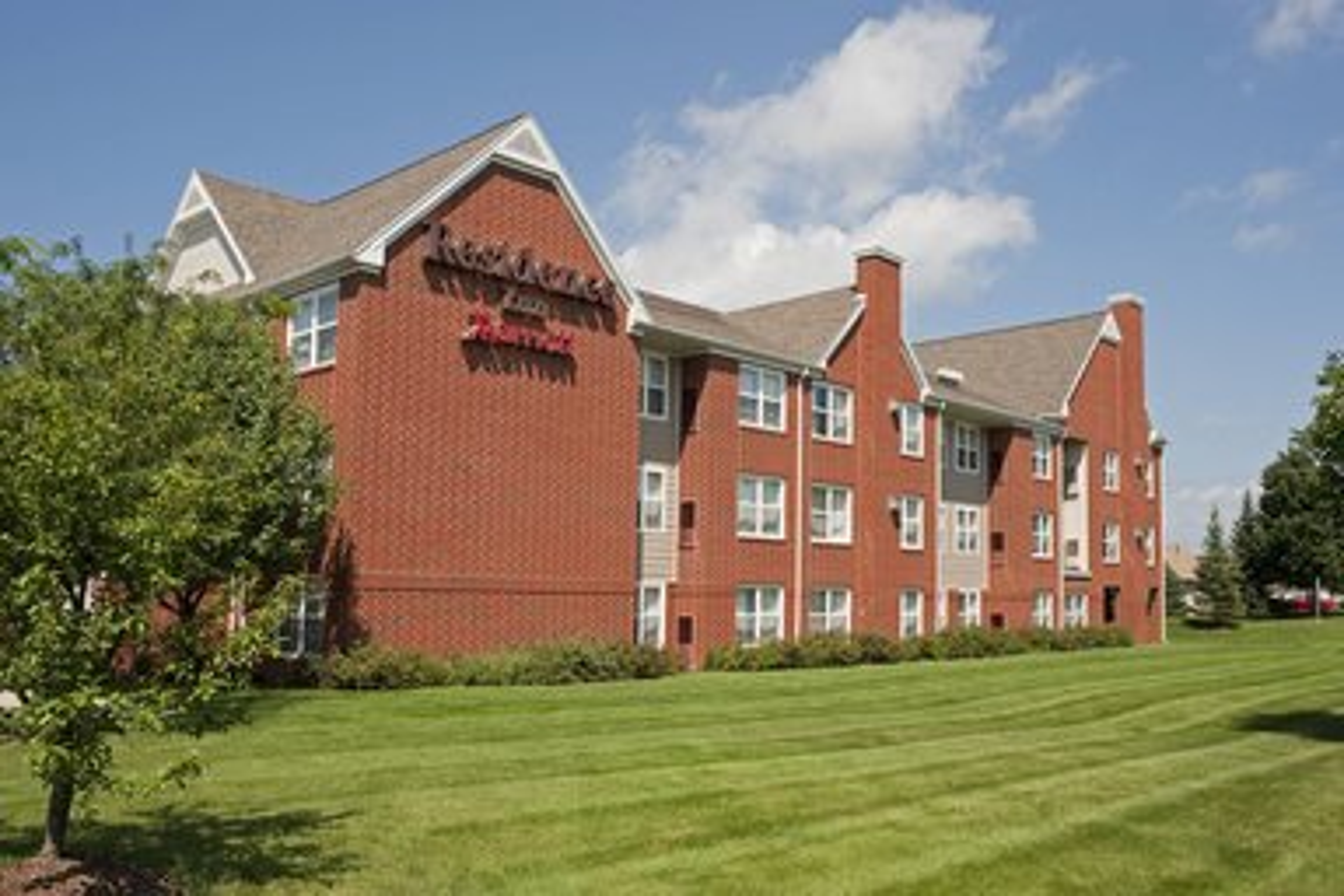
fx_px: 1195
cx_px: 672
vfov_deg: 41.1
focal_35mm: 32
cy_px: 448
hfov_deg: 58.7
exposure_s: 1/200
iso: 200
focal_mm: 32
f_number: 11
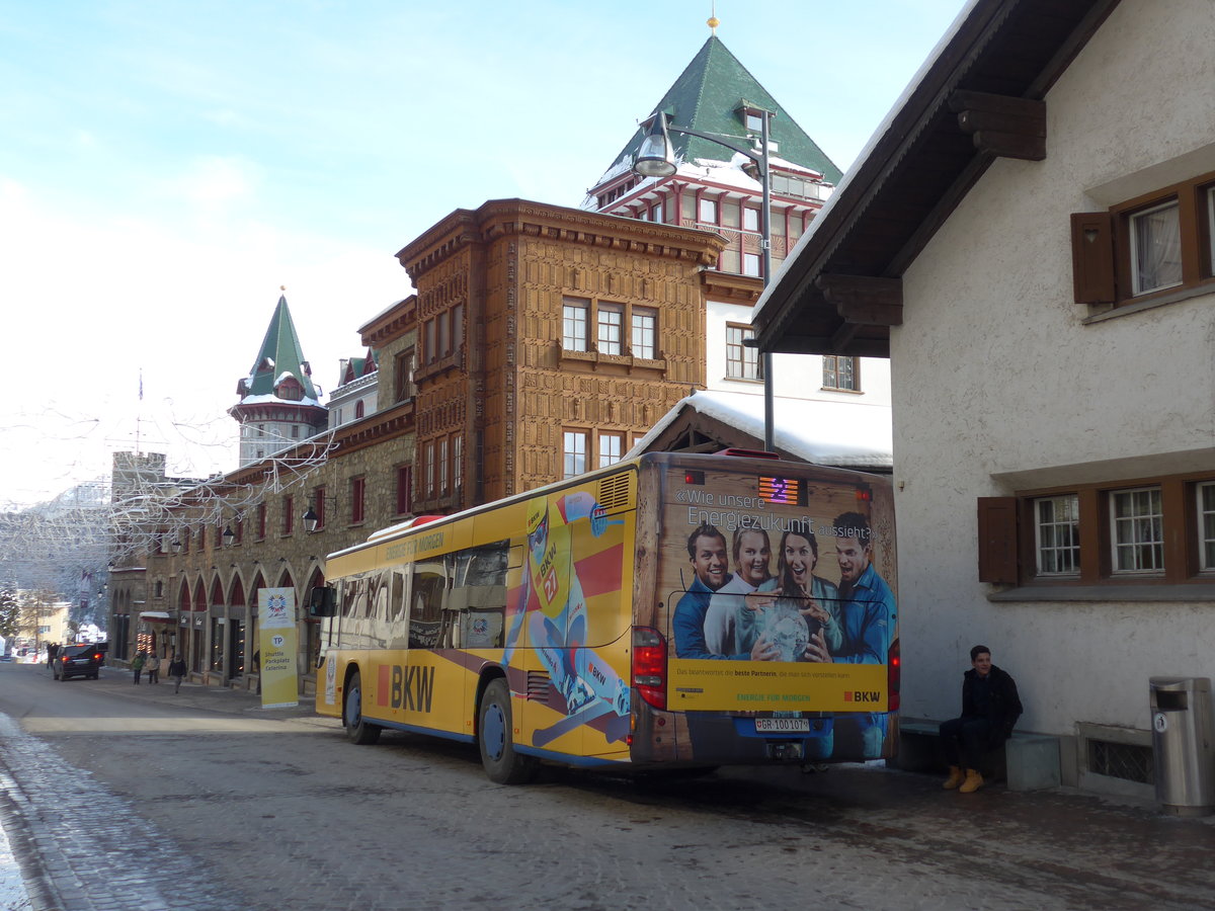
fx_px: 1264
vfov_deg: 39.7
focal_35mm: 36
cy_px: 456
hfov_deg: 51.4
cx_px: 608
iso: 80
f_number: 2.8
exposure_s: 1/500
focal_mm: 7.5
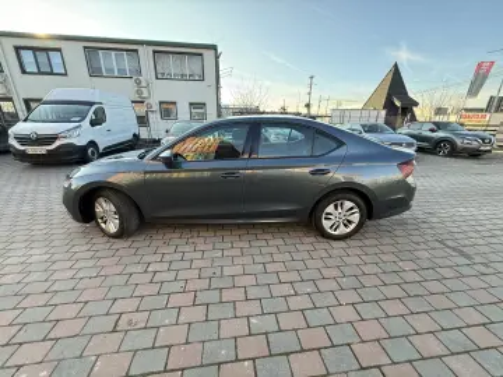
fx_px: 203
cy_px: 188
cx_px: 252
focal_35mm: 14
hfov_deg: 102.1
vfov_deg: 85.7
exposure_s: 1/191
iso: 64
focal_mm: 2.22
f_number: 2.2
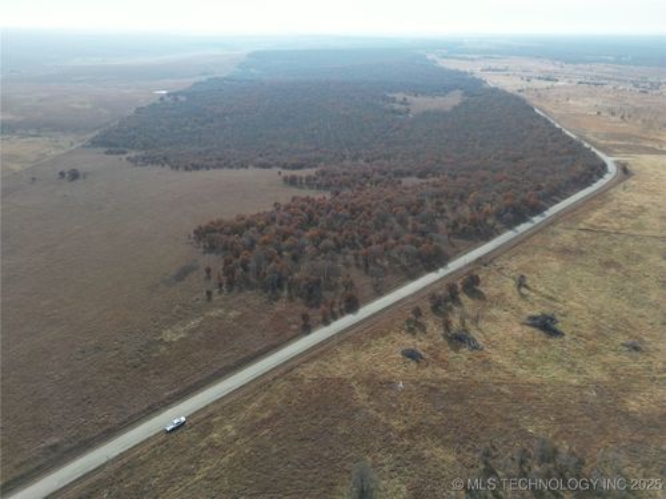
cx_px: 333
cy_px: 250
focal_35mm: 24
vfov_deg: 56.8
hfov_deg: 71.6
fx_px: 462
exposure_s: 1/2000
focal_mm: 6.72
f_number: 1.7
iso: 140
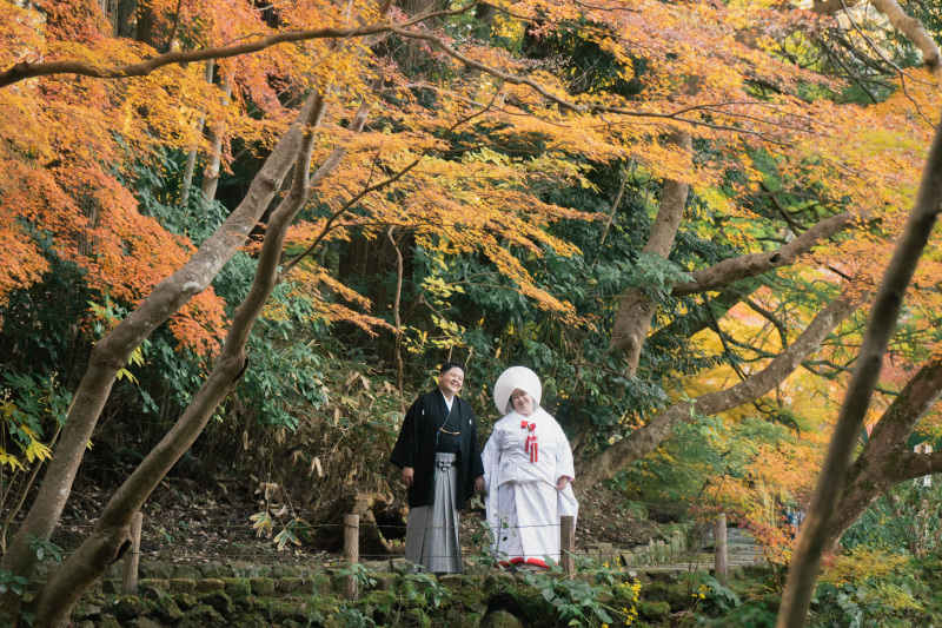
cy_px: 314
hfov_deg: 19.5
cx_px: 471
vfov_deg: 13.0
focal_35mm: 105
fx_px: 2747
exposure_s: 1/320
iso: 1000
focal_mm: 70
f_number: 3.2
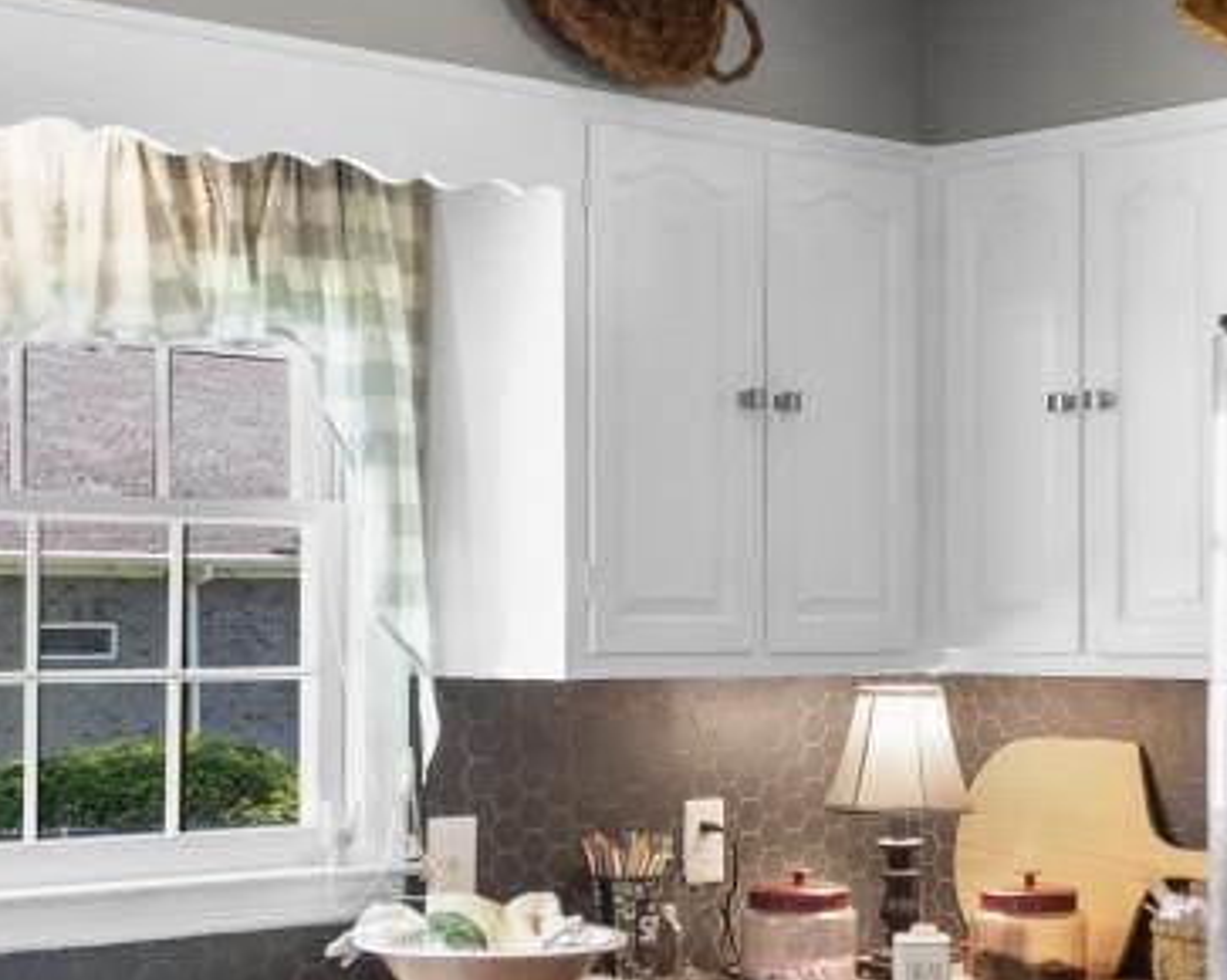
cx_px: 804
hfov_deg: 28.2
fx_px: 2432
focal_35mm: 67
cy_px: 544
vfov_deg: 22.8
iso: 100
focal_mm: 11
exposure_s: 1.3
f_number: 4.8
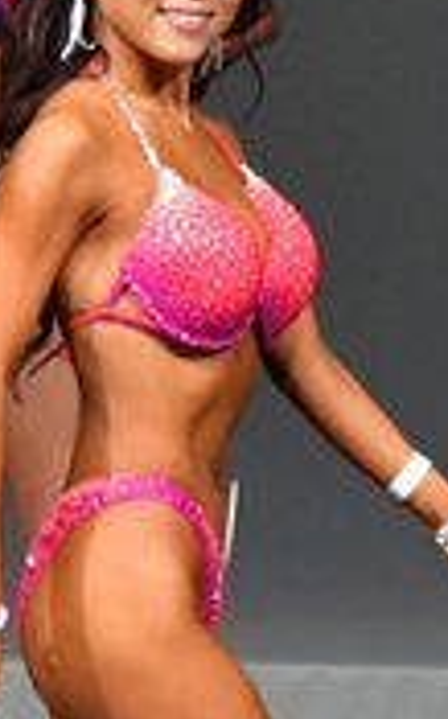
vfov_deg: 1.4
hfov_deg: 0.8
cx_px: -43
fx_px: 30472
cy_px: 210
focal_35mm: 1556
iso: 4000
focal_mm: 230
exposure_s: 1/400
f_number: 5.6
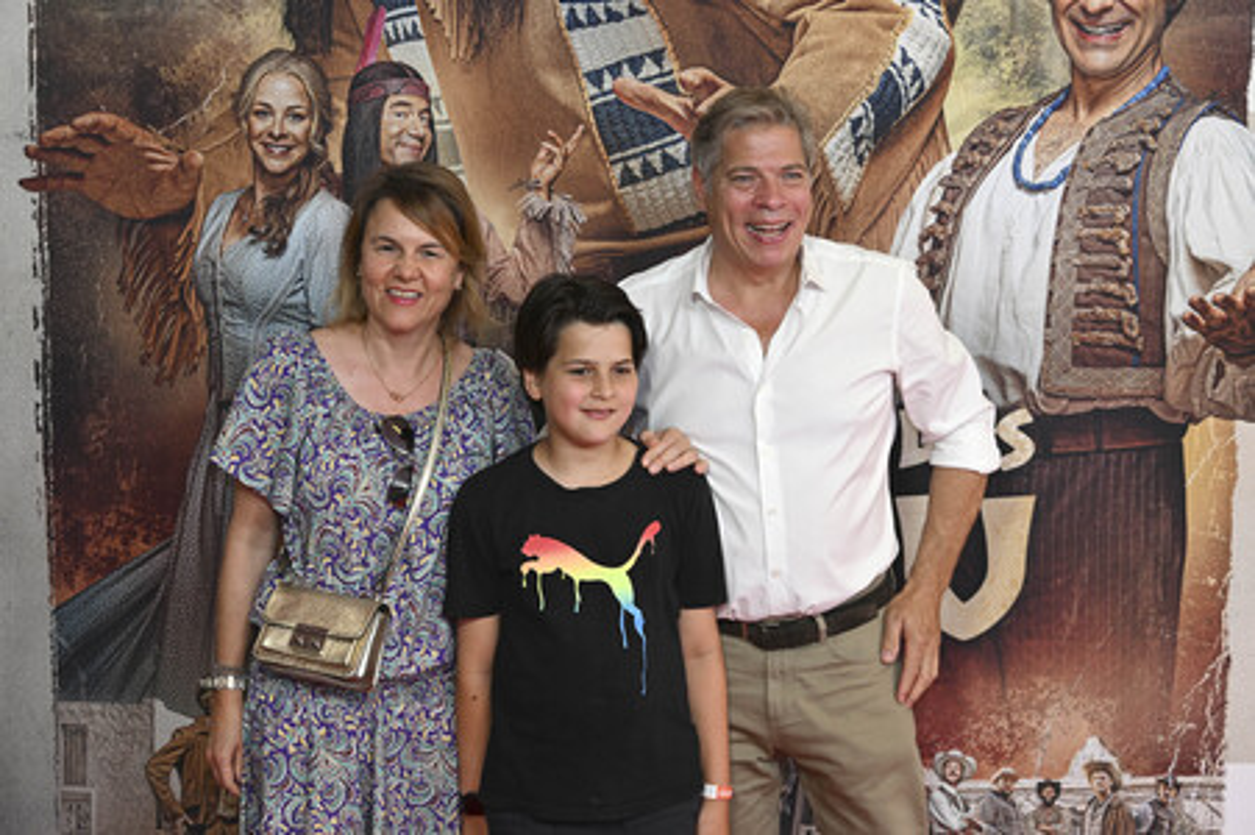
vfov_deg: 18.2
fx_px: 2613
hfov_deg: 27.0
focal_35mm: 75
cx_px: 628
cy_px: 418
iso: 800
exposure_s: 1/160
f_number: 5.6
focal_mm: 75
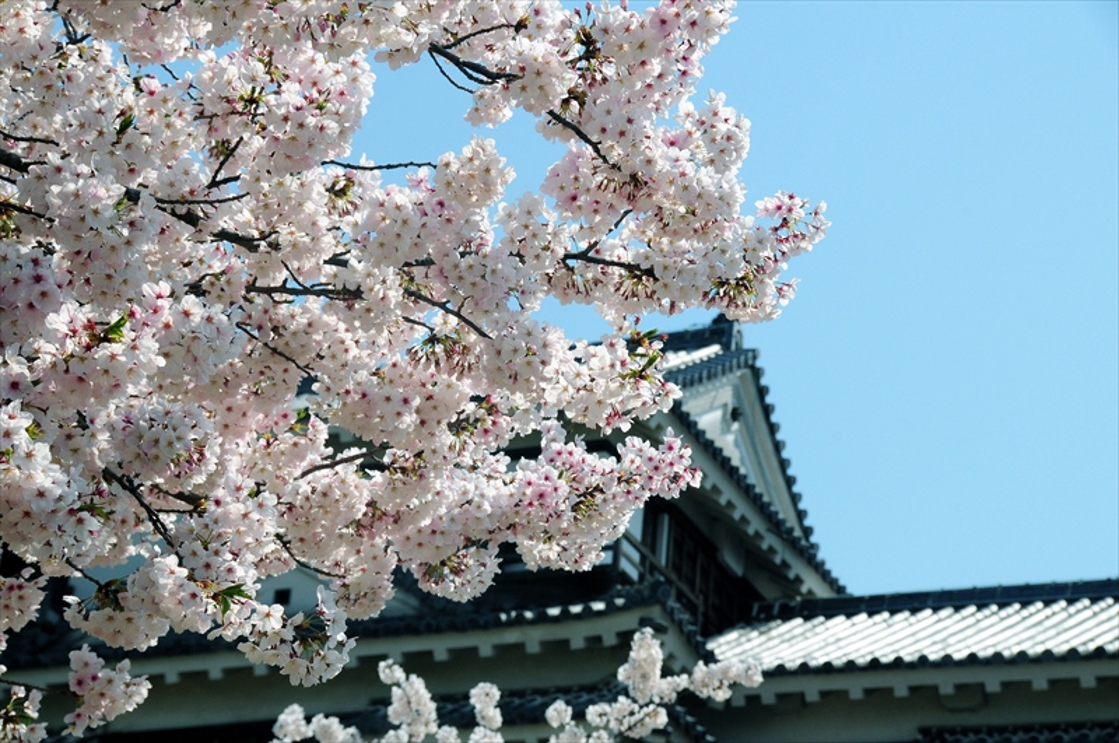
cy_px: 372
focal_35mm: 112
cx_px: 560
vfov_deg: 12.1
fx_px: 3492
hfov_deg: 18.2
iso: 400
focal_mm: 75
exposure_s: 1/500
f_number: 11
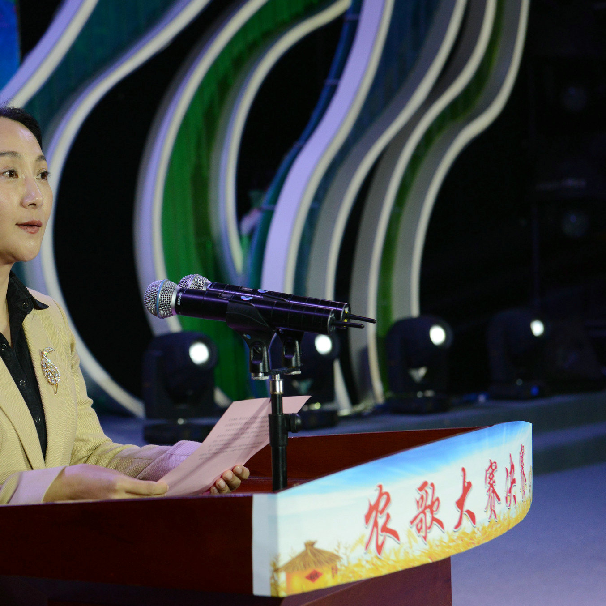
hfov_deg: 19.2
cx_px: 172
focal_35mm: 90
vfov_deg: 19.3
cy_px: 302
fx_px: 1783
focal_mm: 70
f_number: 5.6
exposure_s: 1/2000
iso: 2000
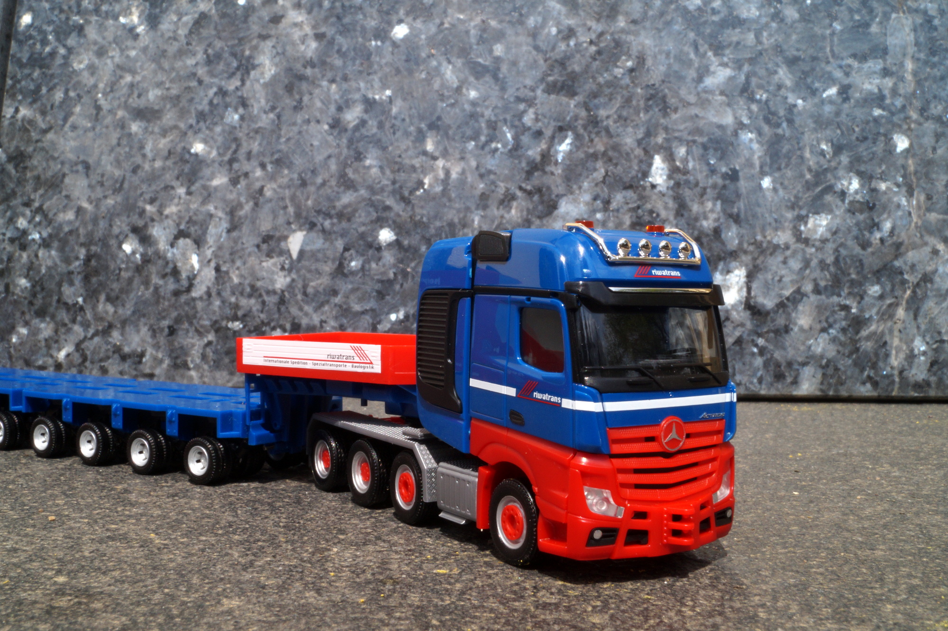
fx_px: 1026
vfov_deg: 34.2
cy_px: 316
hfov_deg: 49.6
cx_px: 474
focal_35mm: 39
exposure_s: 1/60
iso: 320
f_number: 25
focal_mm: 26
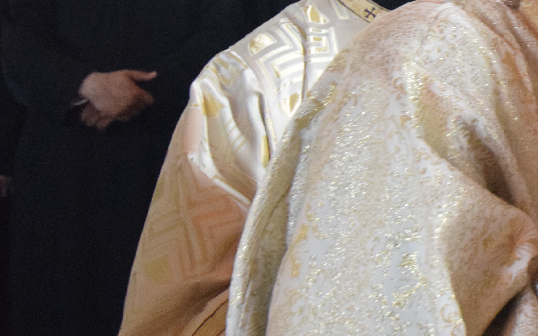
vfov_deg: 12.3
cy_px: -16
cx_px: 867
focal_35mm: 105
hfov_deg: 17.3
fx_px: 1540
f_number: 4.5
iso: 3200
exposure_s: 1/80
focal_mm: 20
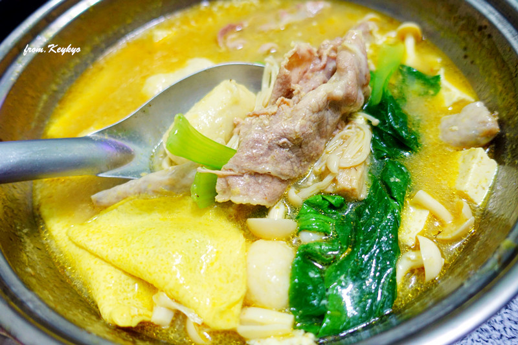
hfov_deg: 73.8
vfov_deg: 53.1
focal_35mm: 24
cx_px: 259
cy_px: 172
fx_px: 345
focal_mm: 8.8
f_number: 1.8
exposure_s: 1/30
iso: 200
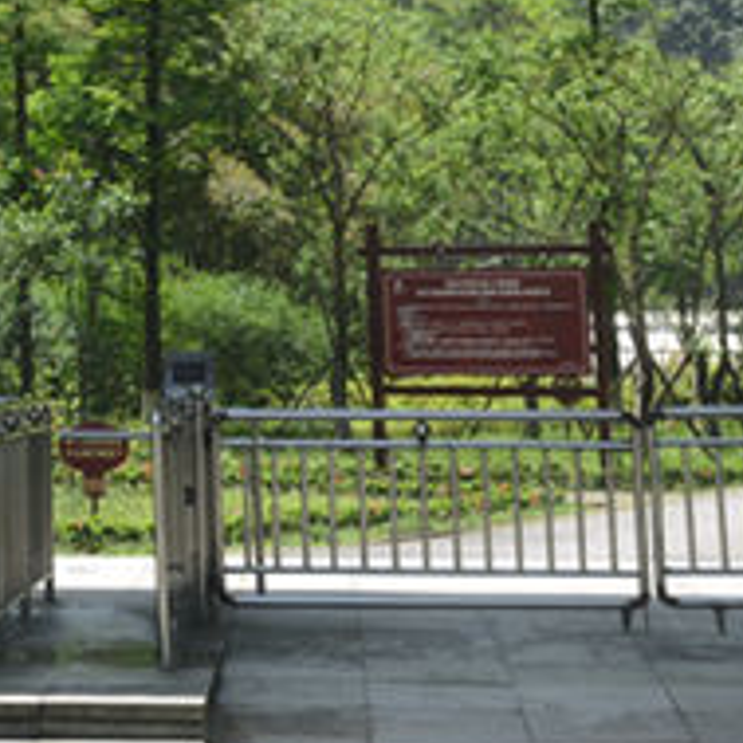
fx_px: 3473
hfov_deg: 11.9
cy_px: -566
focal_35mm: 143
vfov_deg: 11.4
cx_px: -200
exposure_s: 1/20
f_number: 13
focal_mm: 31
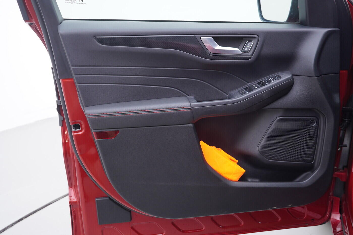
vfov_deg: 35.9
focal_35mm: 37
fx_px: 363
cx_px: 174
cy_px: 115
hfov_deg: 51.9
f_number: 2.8
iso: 125
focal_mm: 24
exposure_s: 1/40
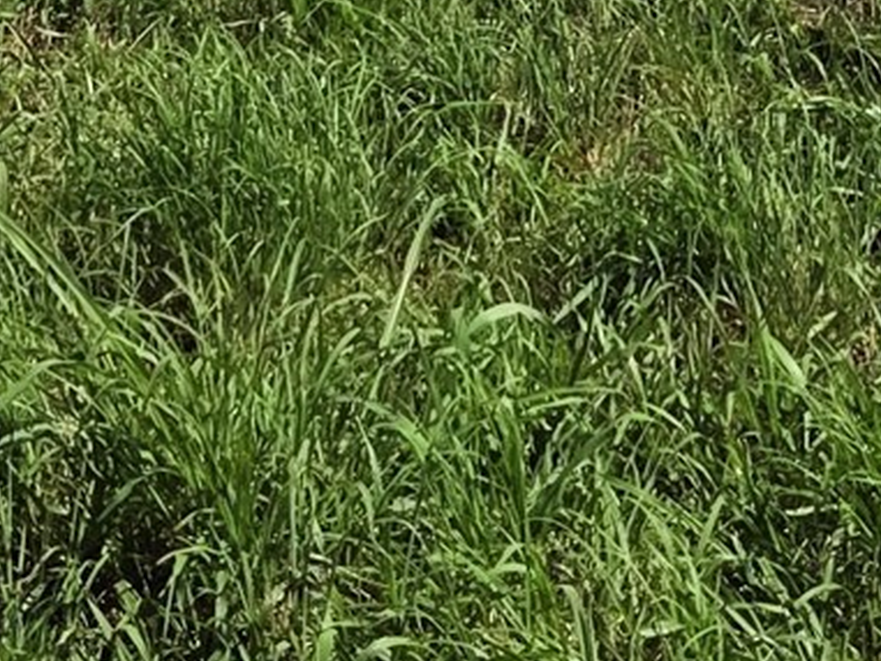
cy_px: -918
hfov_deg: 16.9
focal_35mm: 116
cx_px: 580
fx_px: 2953
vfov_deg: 10.9
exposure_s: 1/6412
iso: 80
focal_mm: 5.4
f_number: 1.8
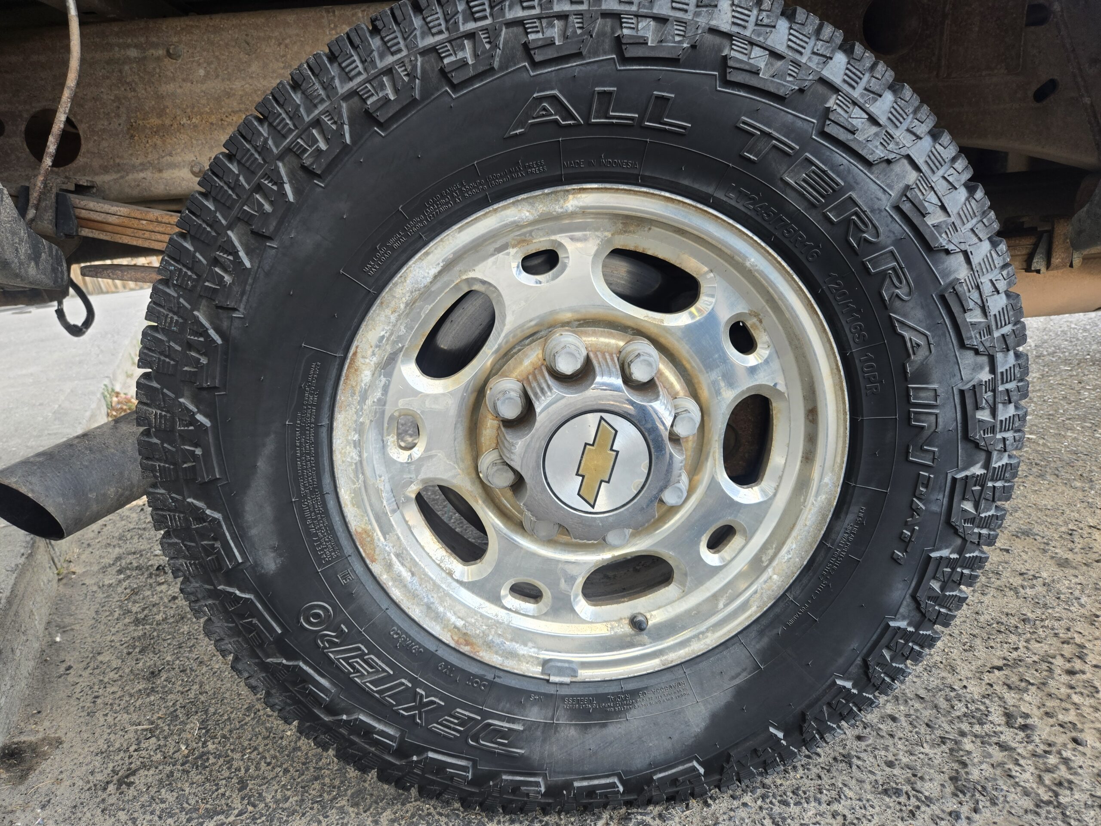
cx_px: 550
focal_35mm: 23
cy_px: 413
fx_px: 732
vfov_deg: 58.9
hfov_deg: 73.9
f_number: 1.8
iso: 64
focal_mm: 5.4
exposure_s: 1/180
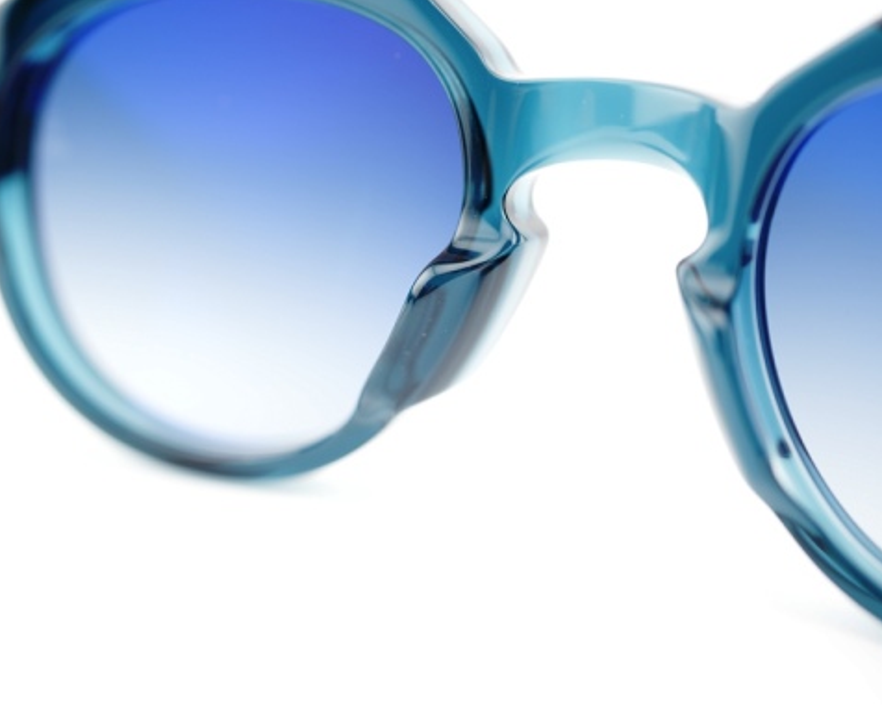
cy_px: 343
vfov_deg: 24.2
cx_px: 339
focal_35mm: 63
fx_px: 1645
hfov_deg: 29.9
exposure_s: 1/80
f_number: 3.2
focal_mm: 50
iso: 100
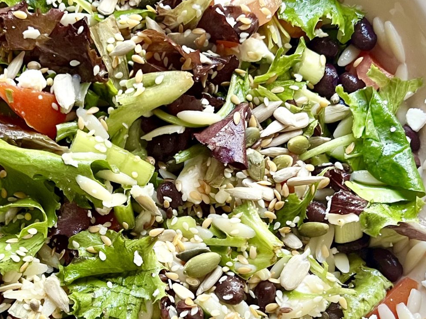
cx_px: 101
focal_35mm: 68
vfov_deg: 21.5
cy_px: 226
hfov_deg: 28.1
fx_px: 837
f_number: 1.5
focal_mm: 5.7
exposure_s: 1/92
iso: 125
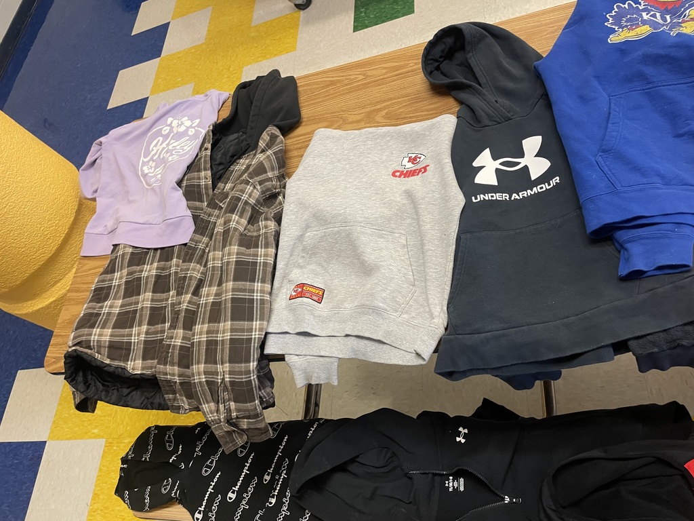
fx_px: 521
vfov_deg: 53.1
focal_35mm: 26
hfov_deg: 67.3
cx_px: 347
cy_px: 260
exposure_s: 1/60
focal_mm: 4.2
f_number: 1.6
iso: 80
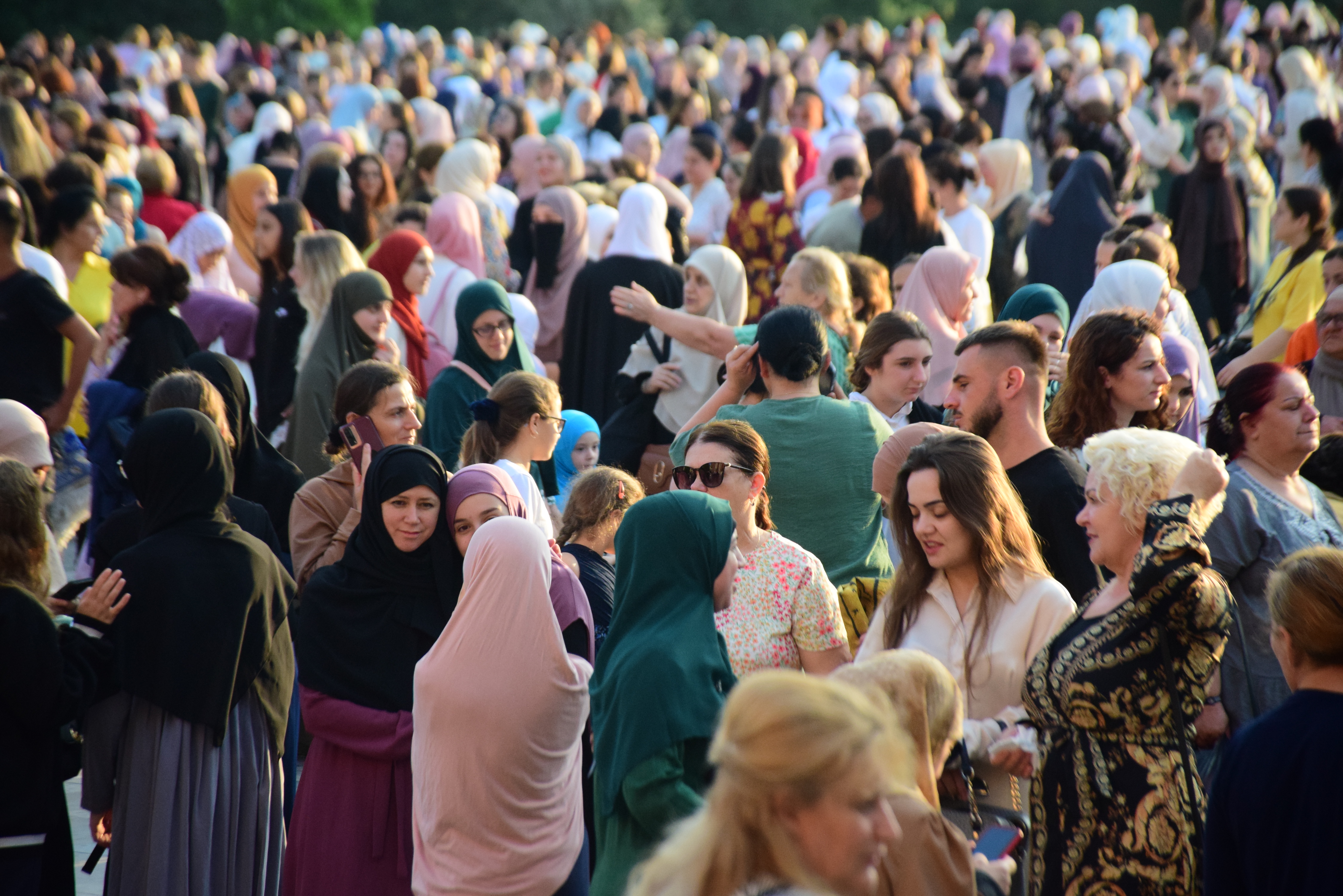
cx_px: 672
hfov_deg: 9.8
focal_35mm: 210
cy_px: 448
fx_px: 7836
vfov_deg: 6.5
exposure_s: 1/800
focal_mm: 140
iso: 1600
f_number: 5.6
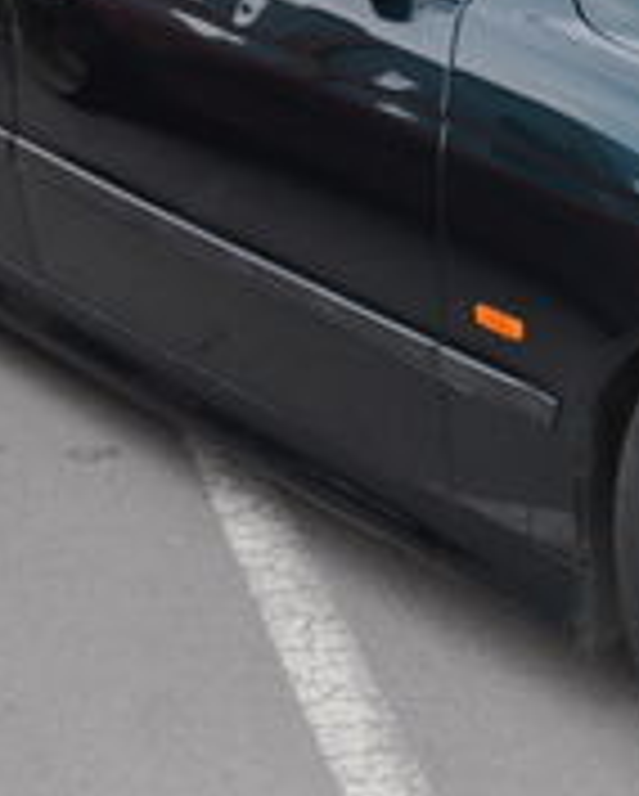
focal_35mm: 132
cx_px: 850
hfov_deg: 11.4
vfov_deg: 14.5
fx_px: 3115
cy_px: 173
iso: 400
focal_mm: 26
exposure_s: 1/60
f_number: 4
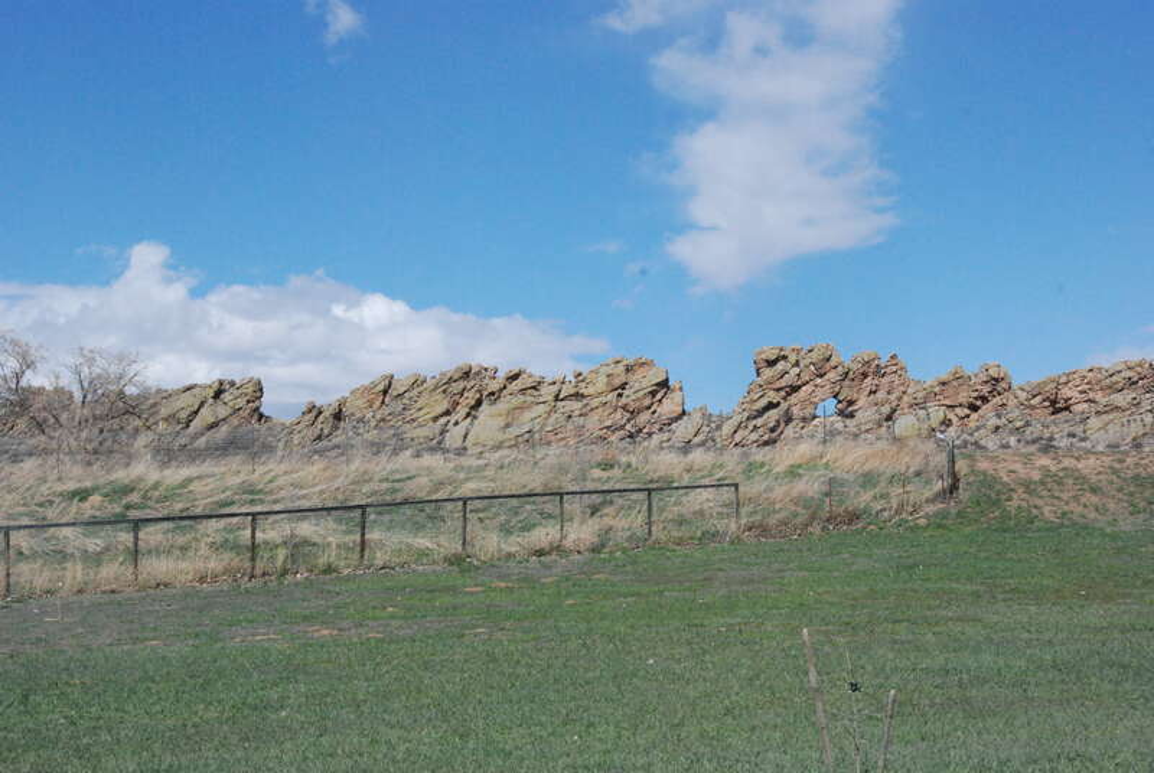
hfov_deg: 26.0
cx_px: 577
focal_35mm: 78
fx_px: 2504
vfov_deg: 17.6
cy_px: 386
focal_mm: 52
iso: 1600
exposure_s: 1/1250
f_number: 18
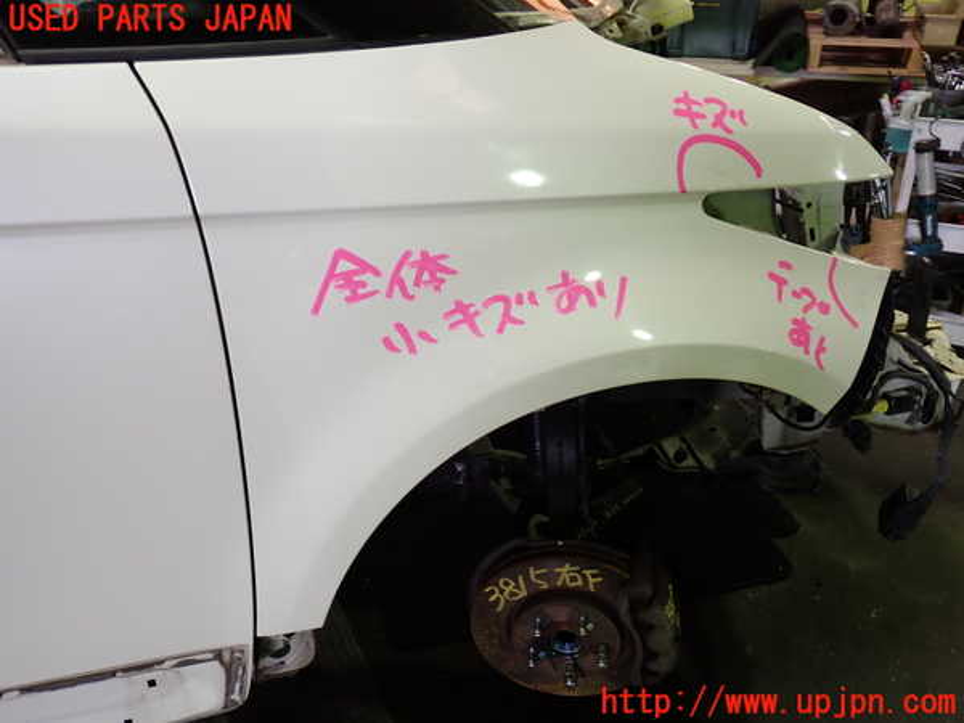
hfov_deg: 60.0
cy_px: 362
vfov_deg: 46.8
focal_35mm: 30
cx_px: 482
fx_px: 835
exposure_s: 1/30
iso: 200
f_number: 2.3
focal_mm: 5.4
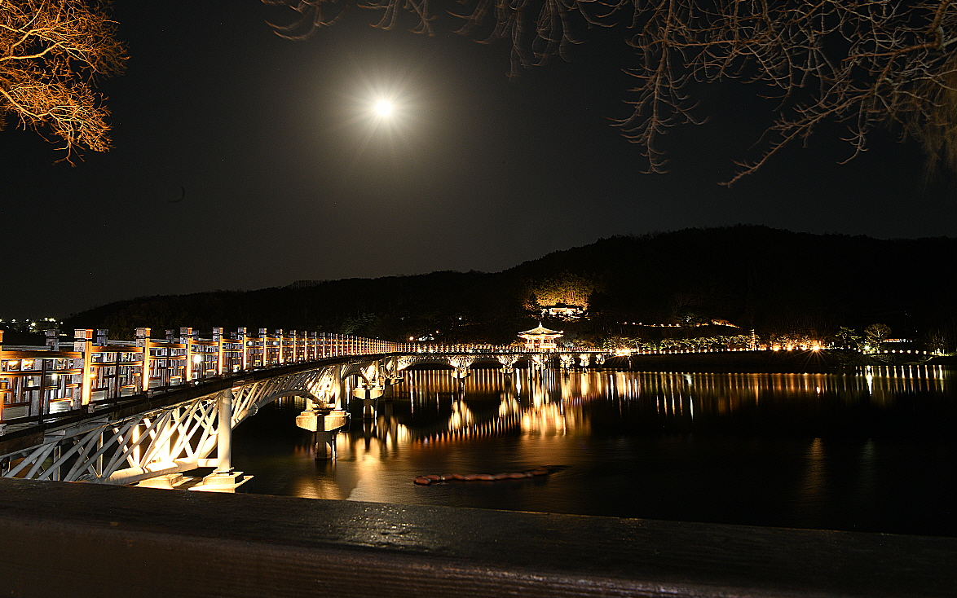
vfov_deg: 49.3
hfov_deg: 72.5
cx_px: 488
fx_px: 652
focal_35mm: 25
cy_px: 286
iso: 500
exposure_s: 30
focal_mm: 24
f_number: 22
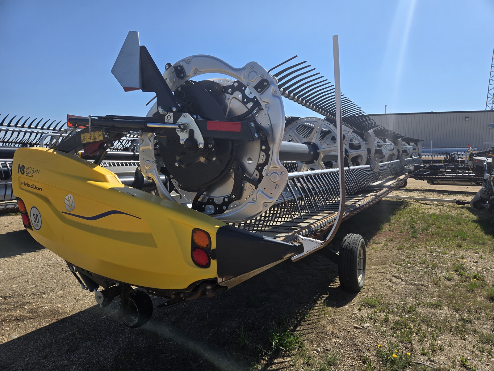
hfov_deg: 73.9
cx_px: 247
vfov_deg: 58.9
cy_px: 186
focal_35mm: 23
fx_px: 328
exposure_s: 1/1989
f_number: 1.8
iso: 25
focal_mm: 5.4
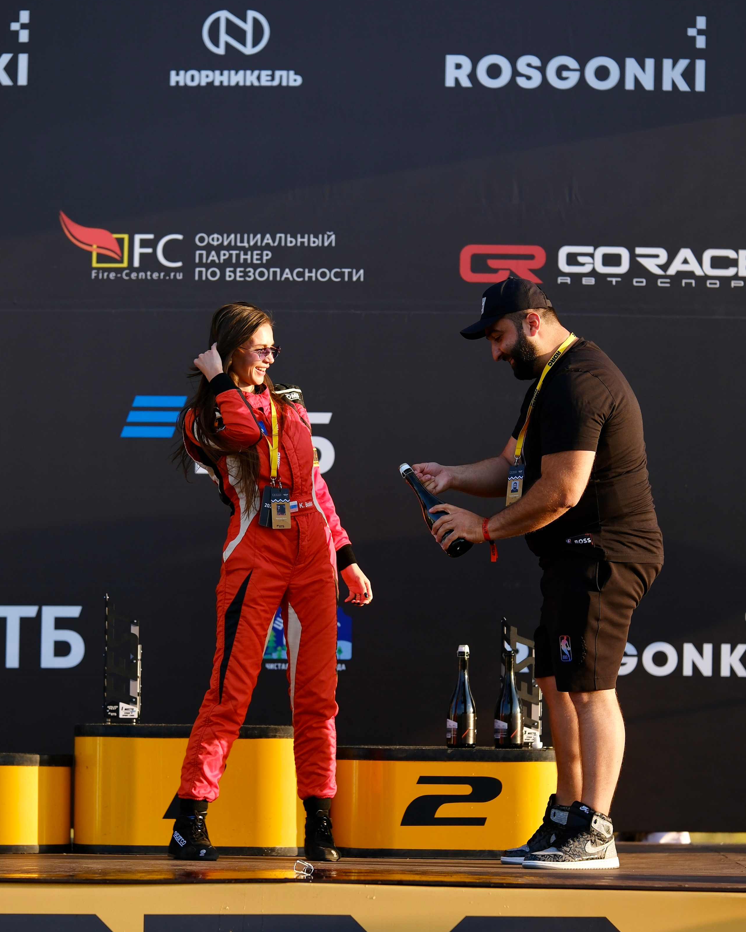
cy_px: 517
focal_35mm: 128
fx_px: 3532
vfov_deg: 15.0
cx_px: 374
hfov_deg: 12.1
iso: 160
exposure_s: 1/2200
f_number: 2
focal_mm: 75
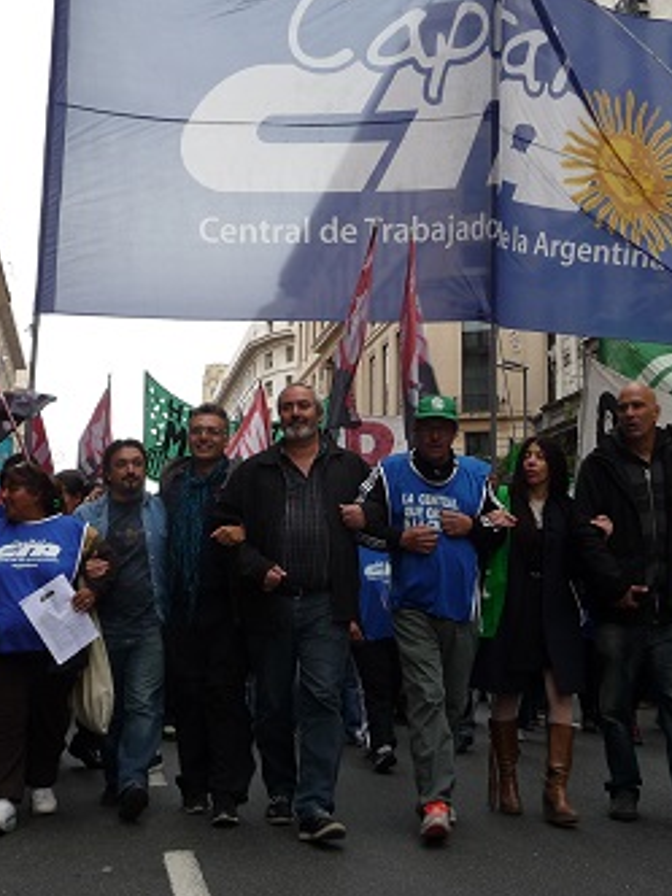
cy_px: 447
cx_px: 359
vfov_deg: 41.2
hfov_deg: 31.5
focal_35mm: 46
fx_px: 1191
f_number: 3.3
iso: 100
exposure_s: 1/80
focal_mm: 4.7
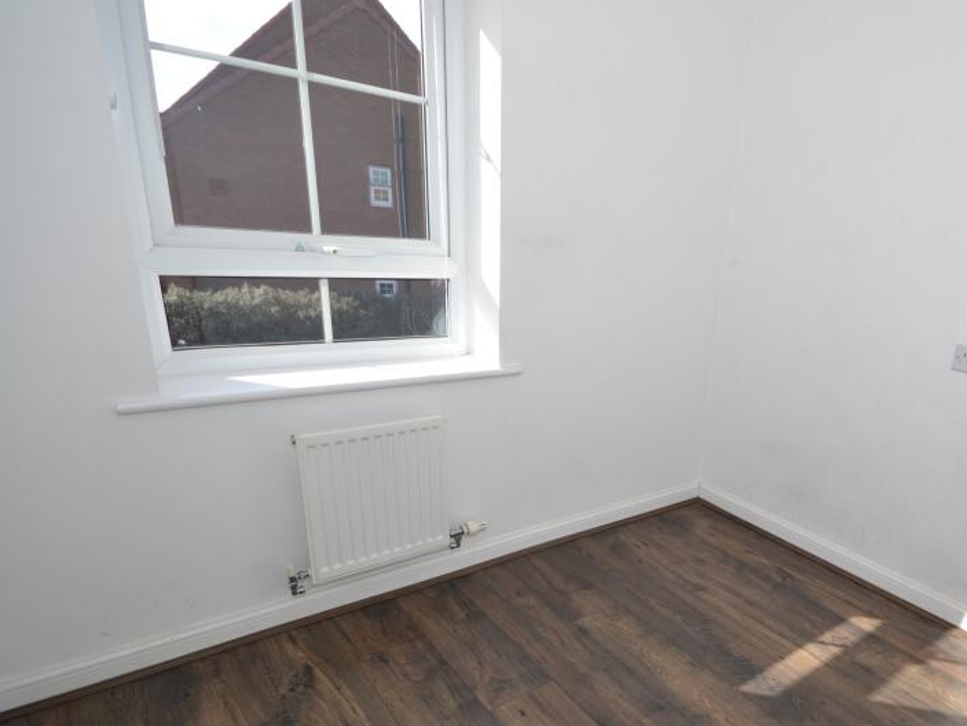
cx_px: 691
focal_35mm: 21
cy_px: 441
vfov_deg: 62.8
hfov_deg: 74.9
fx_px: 587
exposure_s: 1/125
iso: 100
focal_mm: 10
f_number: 5.6
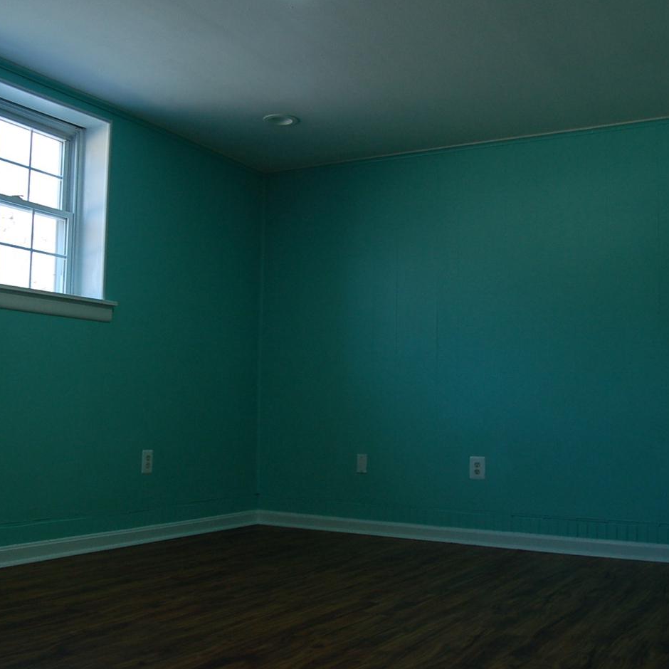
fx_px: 853
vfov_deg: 42.8
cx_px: 302
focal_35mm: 39
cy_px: 338
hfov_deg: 42.8
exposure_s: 1/30
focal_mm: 20
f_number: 7.1
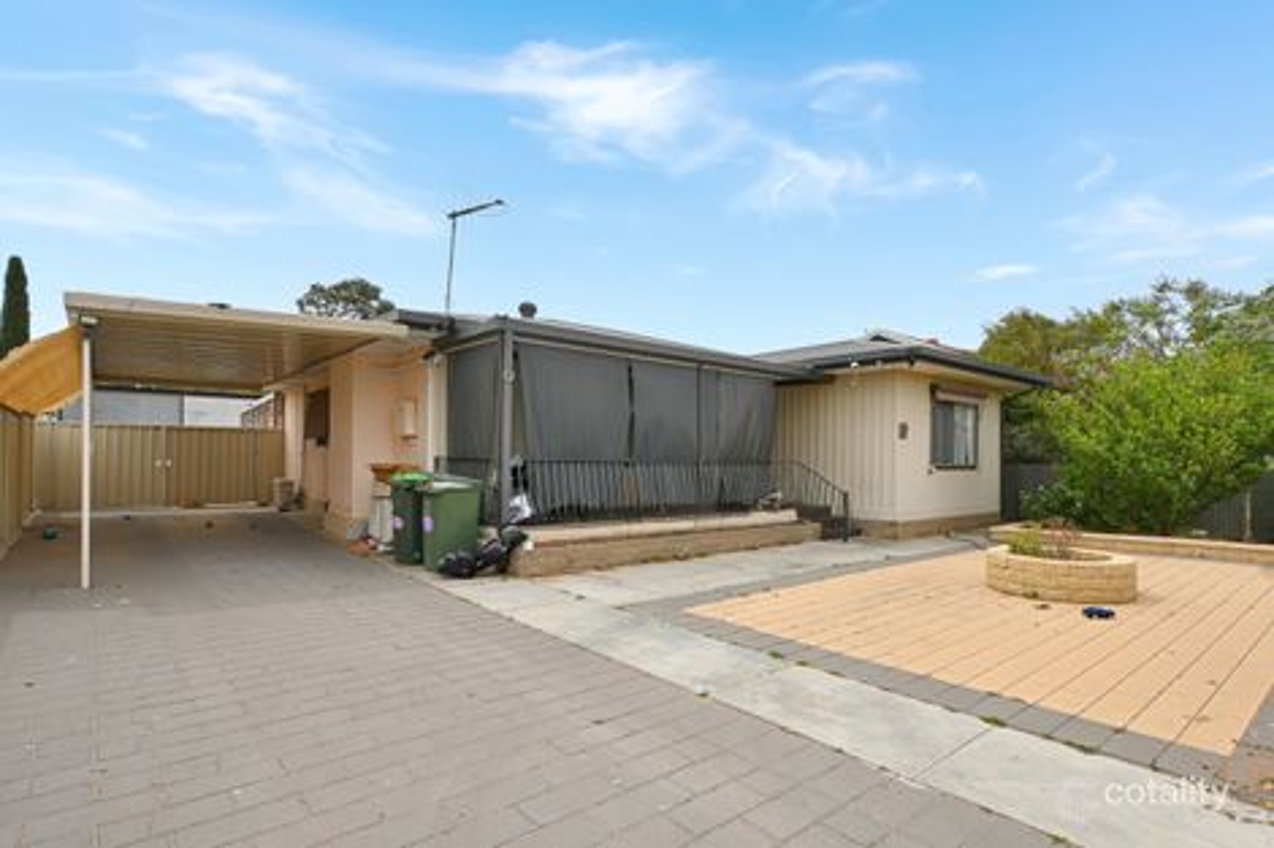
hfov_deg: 90.0
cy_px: 424
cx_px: 637
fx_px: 637
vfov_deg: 67.3
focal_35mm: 18
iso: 100
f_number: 10
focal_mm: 12
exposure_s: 1/200
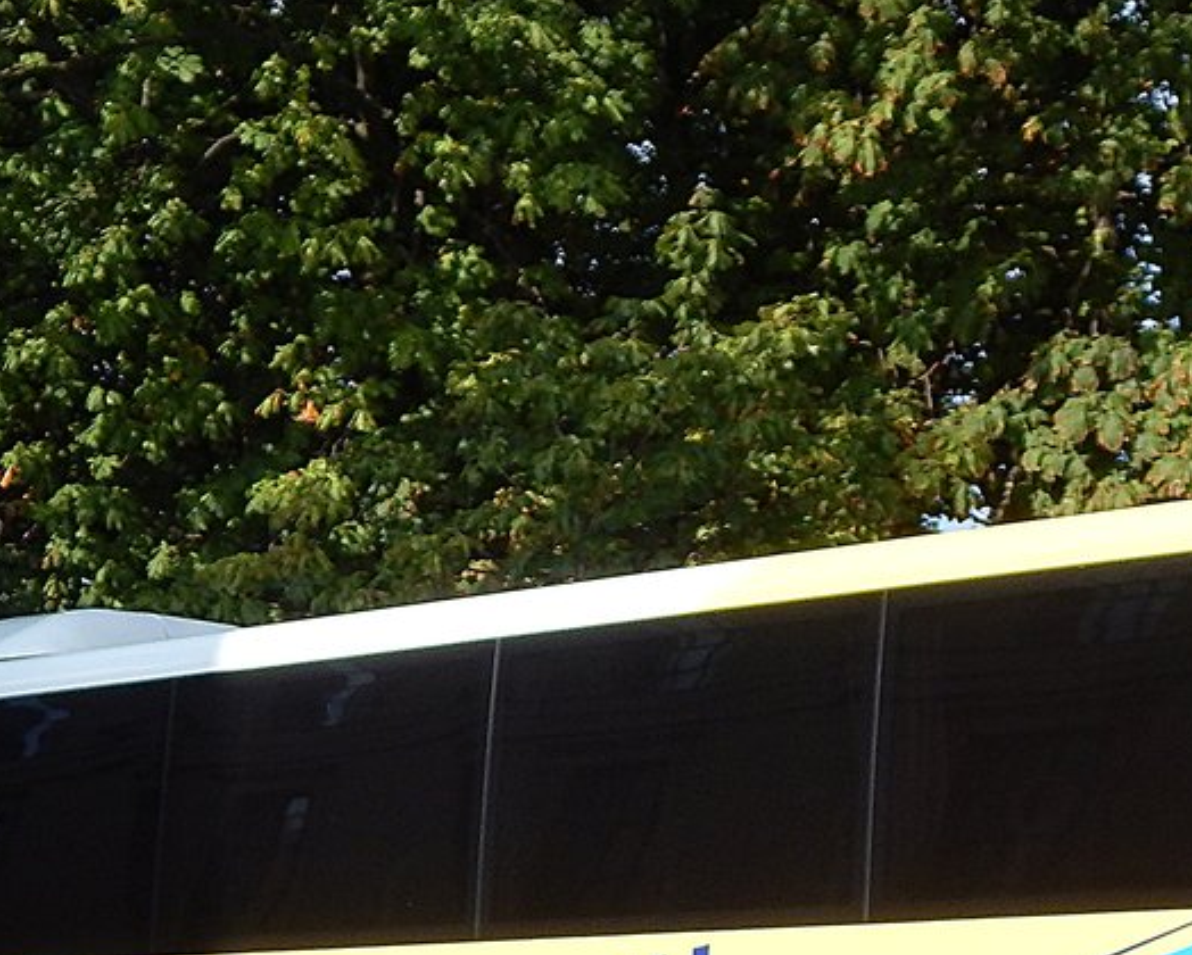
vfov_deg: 15.8
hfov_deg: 19.9
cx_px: 623
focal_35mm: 96
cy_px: 938
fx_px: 3389
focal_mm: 7.7
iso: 125
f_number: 3.6
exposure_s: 1/1500
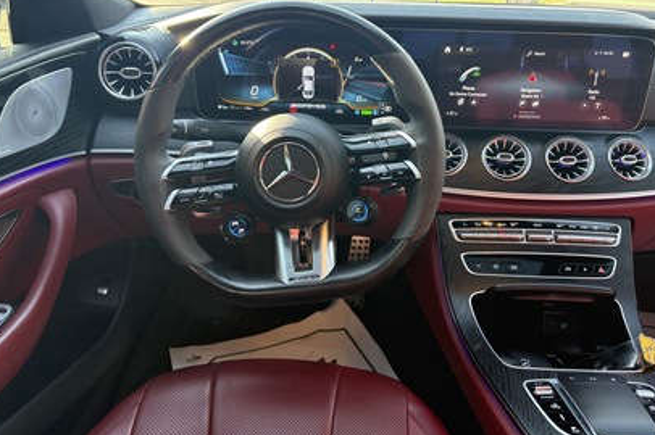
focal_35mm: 28
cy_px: 193
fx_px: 509
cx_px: 329
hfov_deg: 65.5
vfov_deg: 46.2
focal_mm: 5.96
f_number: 1.6
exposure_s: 1/121
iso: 125
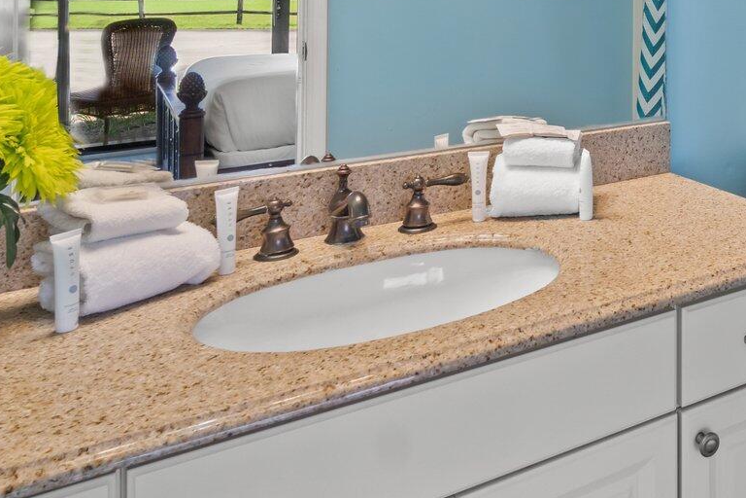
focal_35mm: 40
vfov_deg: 30.3
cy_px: -36
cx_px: 752
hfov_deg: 41.8
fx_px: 829
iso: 400
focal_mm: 10
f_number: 8
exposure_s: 1
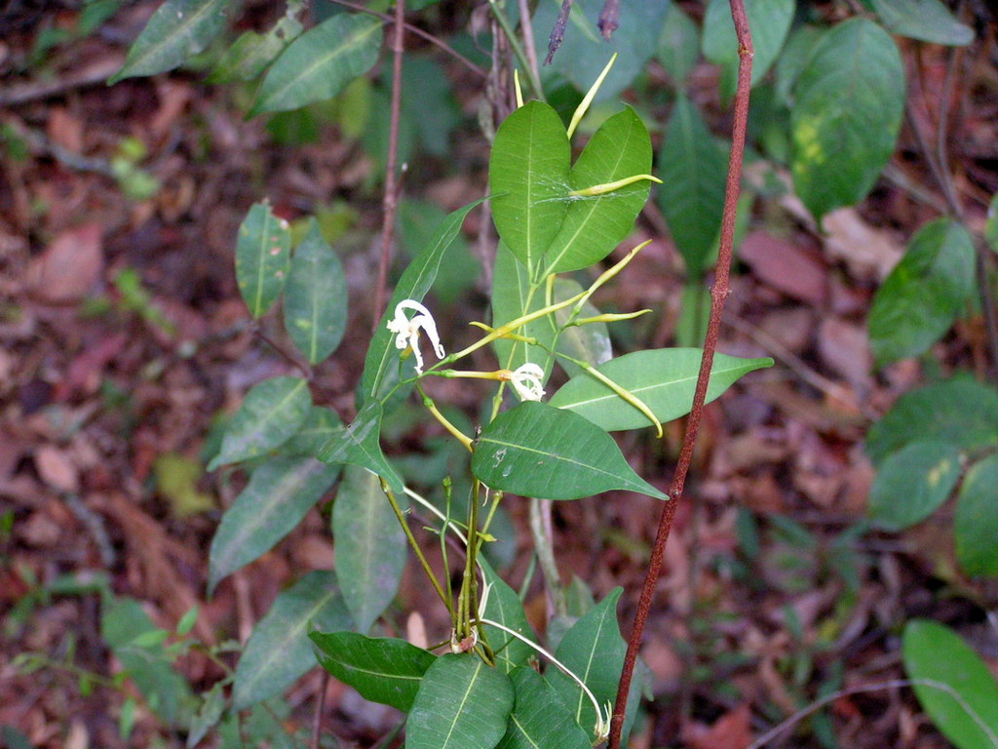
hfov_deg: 23.0
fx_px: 2451
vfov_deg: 17.4
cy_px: 374
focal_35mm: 85
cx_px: 499
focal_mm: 14.1
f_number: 3.2
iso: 200
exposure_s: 1/25
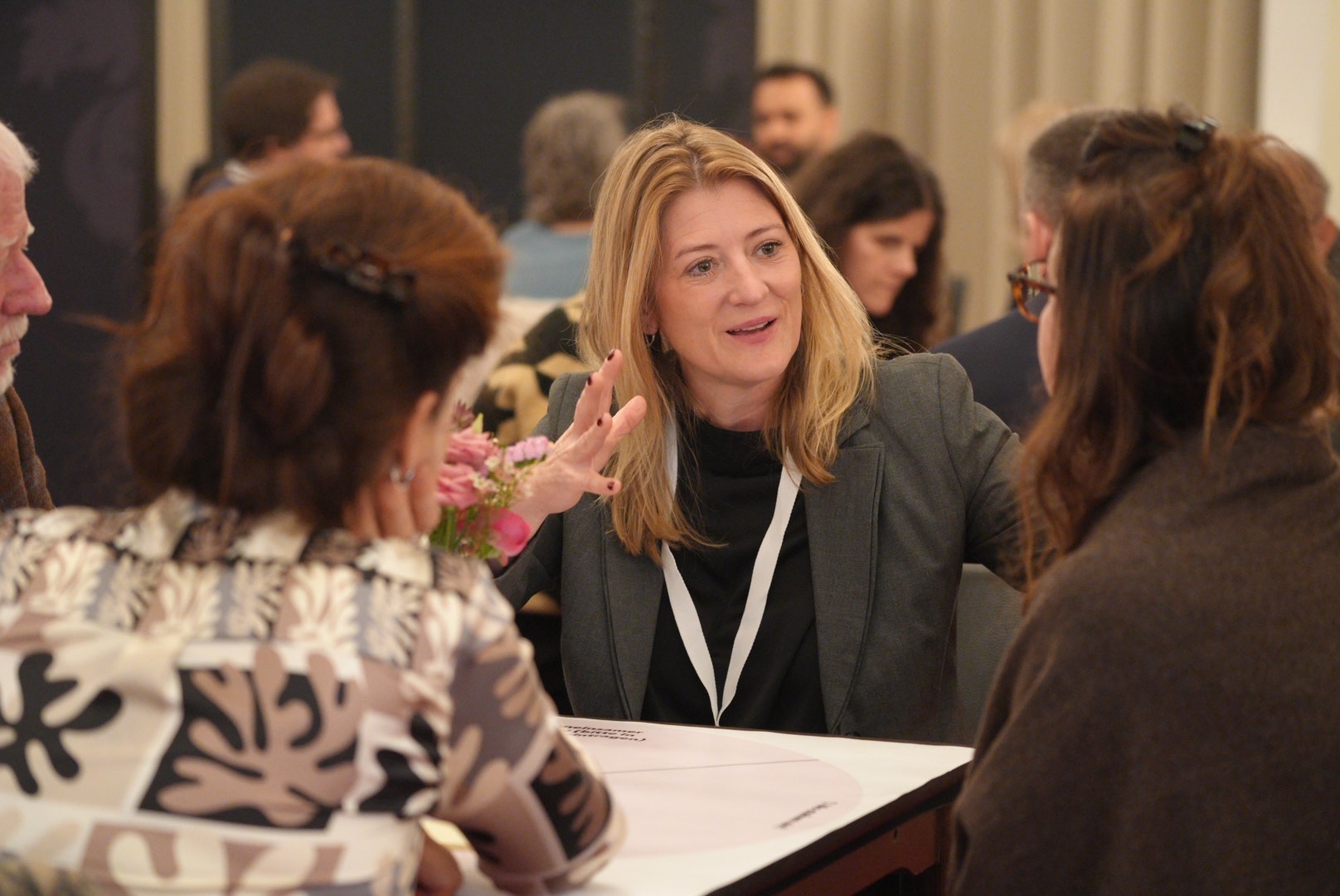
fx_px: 3986
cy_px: 448
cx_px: 670
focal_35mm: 107
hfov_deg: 19.1
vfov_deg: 12.8
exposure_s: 1/160
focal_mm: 107
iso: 8000
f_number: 4
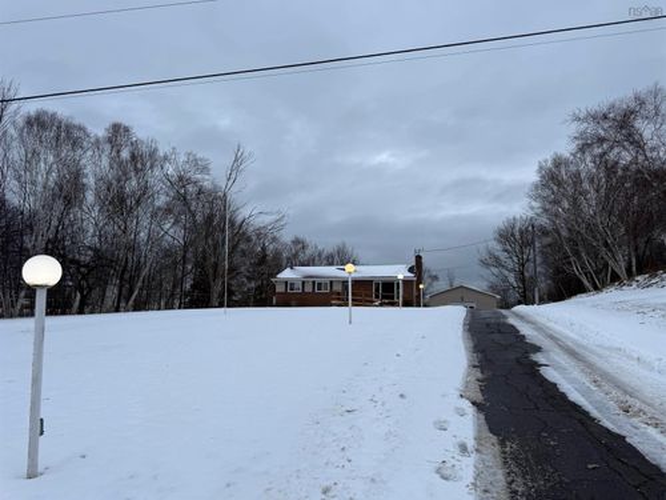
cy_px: 250
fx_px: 462
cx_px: 333
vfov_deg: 56.8
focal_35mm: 24
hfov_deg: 71.6
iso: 80
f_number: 1.78
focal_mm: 6.76
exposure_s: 1/551
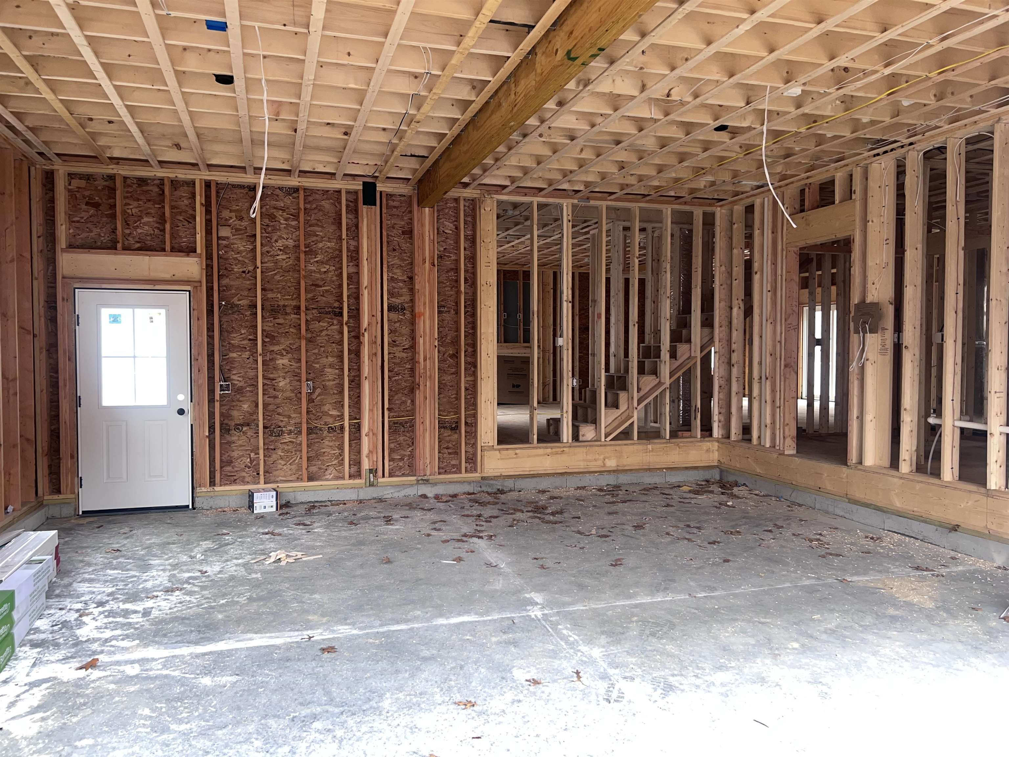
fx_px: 758
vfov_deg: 53.1
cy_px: 378
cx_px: 504
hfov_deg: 67.3
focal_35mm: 26
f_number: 1.5
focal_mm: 5.7
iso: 64
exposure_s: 1/38
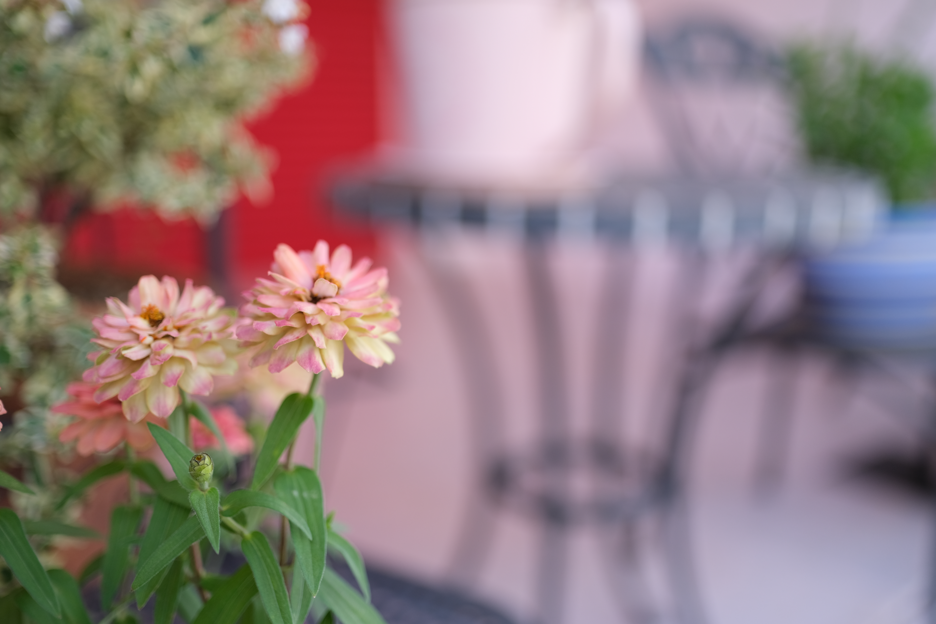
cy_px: 312
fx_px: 910
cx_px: 468
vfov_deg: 37.9
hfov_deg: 54.4
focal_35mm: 35
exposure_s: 1/550
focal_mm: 23
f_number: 1.4
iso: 160
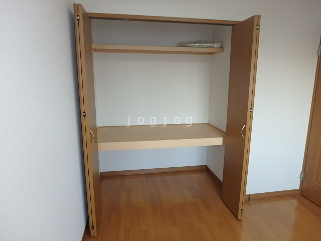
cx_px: 160
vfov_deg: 63.4
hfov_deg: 79.0
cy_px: 120
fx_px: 195
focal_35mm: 21
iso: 320
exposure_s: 1/30
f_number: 3.5
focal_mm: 3.7
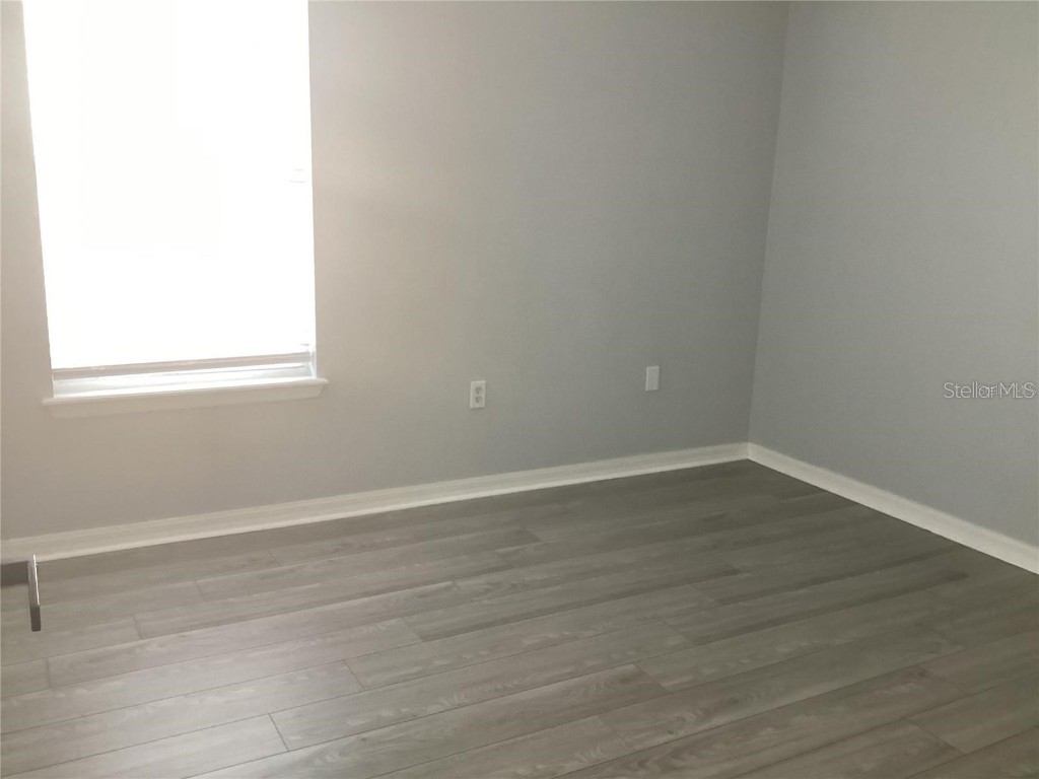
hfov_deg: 58.4
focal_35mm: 31
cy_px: 390
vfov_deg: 45.4
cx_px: 520
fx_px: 930
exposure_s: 1/60
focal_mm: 3.3
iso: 320
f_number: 2.4
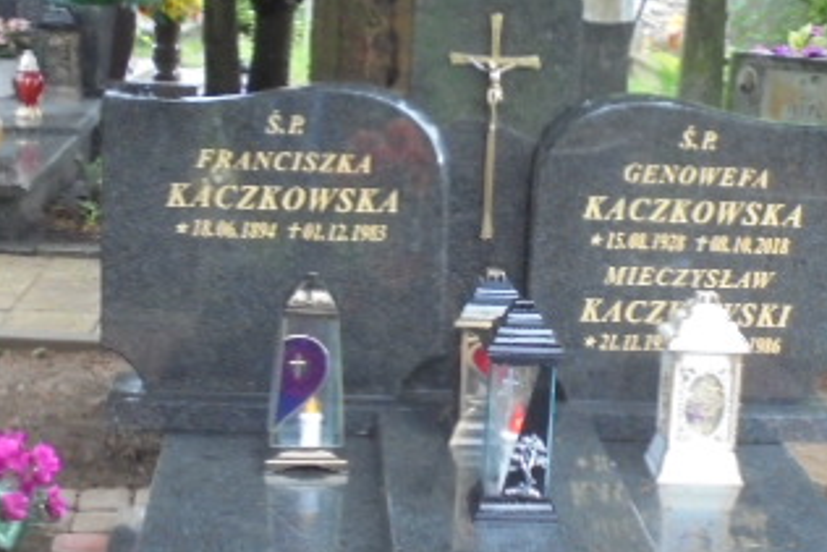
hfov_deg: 25.2
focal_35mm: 80
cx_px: 557
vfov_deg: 17.1
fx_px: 1839
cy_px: 267
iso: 400
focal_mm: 6.9
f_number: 4.2
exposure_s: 1/25
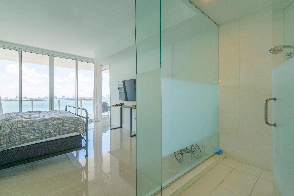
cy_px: 98
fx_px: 131
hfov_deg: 96.7
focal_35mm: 16
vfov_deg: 73.8
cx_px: 147
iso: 100
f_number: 11
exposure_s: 1/20
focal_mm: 16
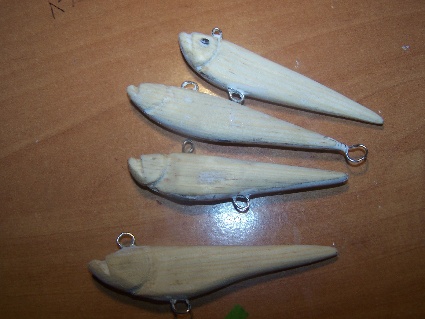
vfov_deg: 37.7
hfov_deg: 49.0
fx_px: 467
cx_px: 212
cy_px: 160
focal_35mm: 38
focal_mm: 6.3
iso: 80
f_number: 2.8
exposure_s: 1/60
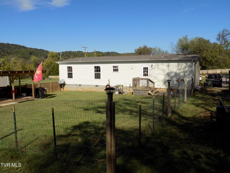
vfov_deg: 51.4
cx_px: 115
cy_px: 86
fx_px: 179
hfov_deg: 65.3
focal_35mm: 27
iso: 80
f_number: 3.2
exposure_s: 1/1250
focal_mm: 4.8
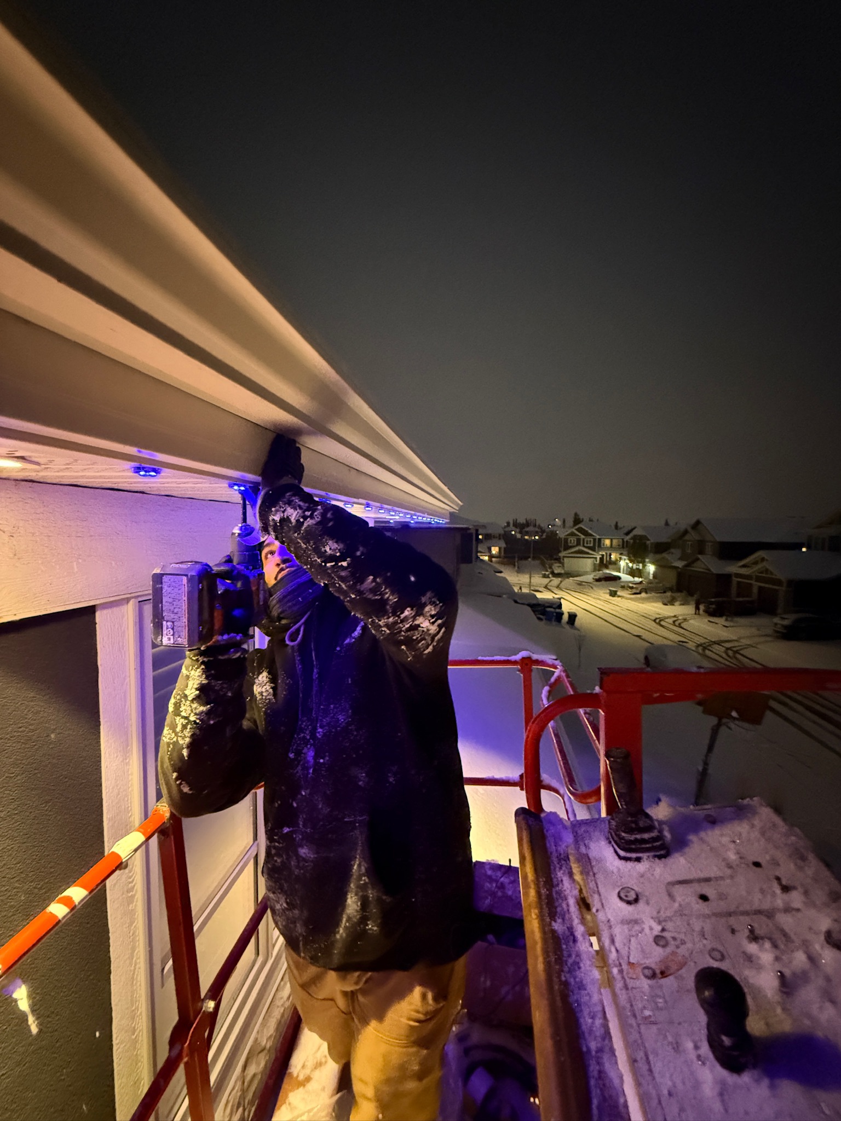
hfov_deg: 85.7
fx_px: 454
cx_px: 420
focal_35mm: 14
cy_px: 560
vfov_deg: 102.1
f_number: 2.2
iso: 2500
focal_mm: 2.22
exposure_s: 1/30
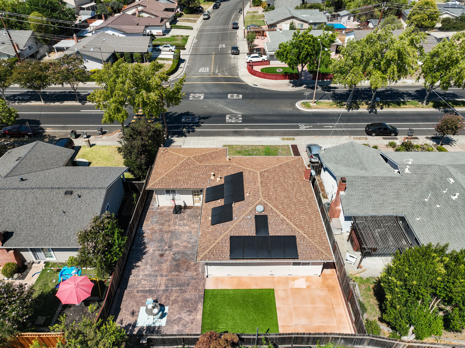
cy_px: 174
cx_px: 232
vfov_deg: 56.8
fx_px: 322
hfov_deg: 71.6
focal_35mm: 24
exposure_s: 1/640
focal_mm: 12.29
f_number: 2.8
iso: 110
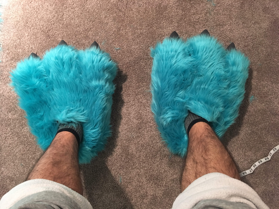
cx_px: 140
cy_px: 104
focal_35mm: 29
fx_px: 234
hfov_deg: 61.7
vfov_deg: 48.2
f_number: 2.2
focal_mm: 4.15
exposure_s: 1/17
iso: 200
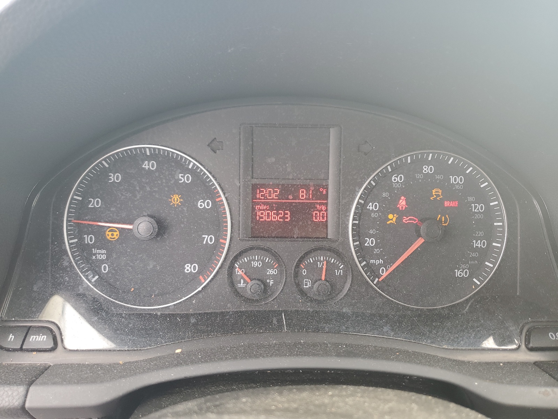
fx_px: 419
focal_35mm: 26
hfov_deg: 67.3
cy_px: 210
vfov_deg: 53.1
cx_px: 279
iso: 52
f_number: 1.5
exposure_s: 1/60.2
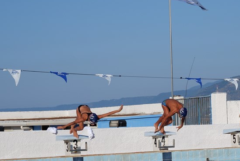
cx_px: 175
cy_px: 145
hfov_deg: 16.1
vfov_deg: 10.7
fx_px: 847
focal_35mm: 127
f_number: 11
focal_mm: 45
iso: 200
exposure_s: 1/480
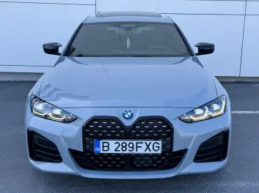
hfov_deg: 38.9
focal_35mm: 49
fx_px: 366
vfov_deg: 29.6
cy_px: 96
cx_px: 131
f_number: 1.78
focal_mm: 6.76
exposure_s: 1/1055
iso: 64
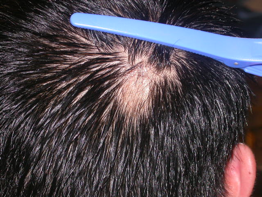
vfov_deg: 10.5
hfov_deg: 14.0
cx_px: 131
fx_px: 1067
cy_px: 98
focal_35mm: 141
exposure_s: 1/60.3
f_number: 4.8
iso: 100
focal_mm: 29.3
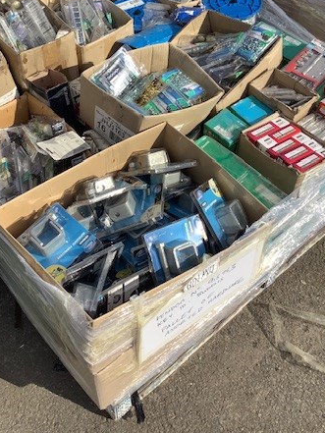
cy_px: 135
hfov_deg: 32.1
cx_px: 131
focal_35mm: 45
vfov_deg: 41.4
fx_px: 563
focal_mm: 3.3
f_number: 2.4
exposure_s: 1/1773
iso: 25
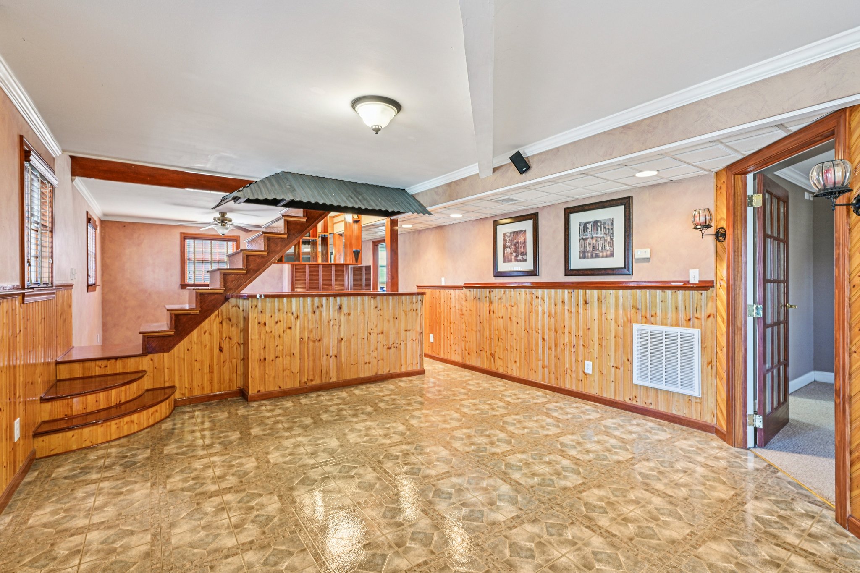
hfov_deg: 95.0
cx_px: 430
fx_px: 394
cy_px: 286
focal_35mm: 16
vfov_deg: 72.0
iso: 400
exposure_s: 1/6
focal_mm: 16.5
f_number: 8
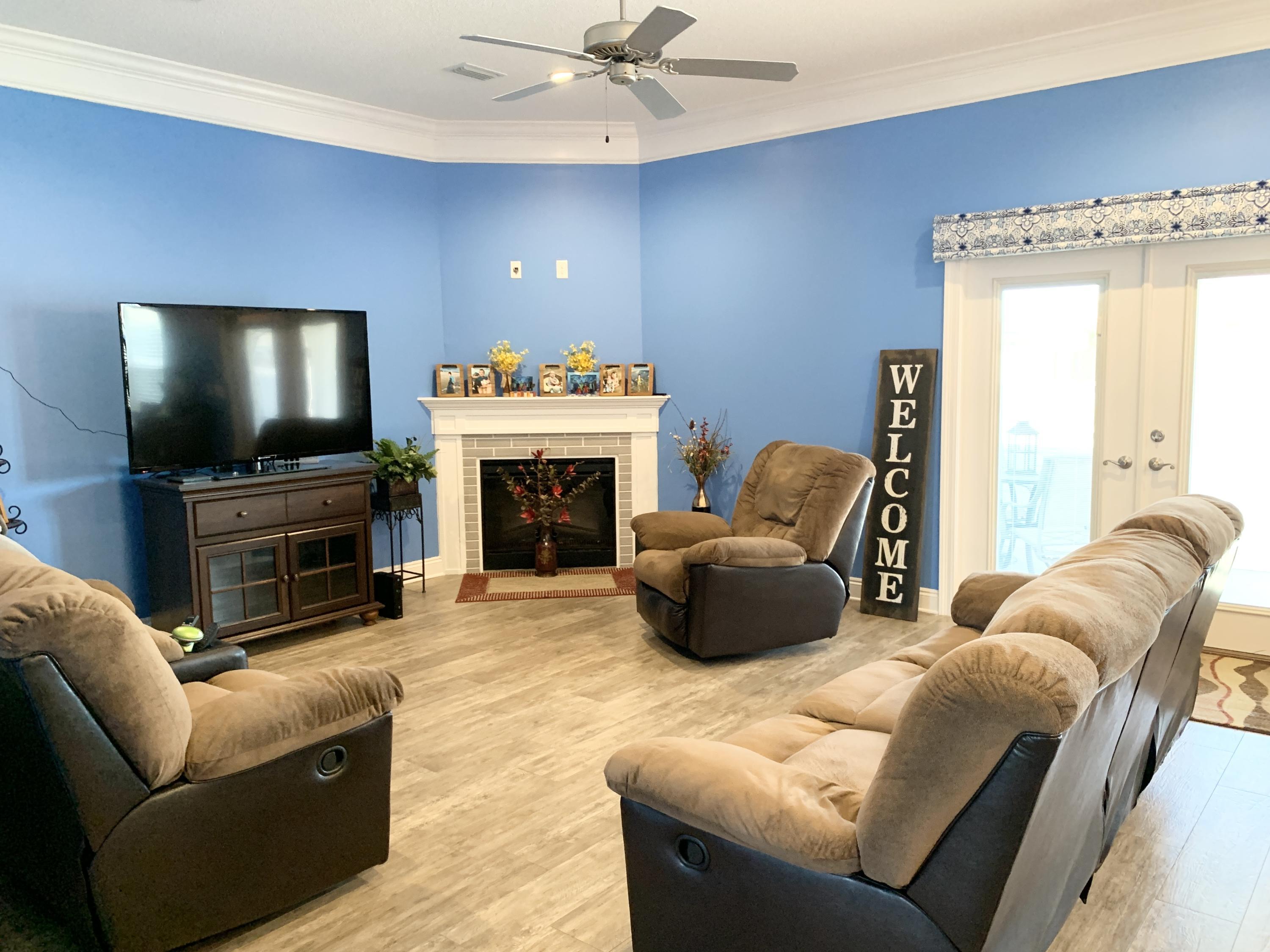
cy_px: 476
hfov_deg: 67.3
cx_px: 635
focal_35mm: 26
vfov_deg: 53.1
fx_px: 954
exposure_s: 1/60
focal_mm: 4.25
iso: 320
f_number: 1.8
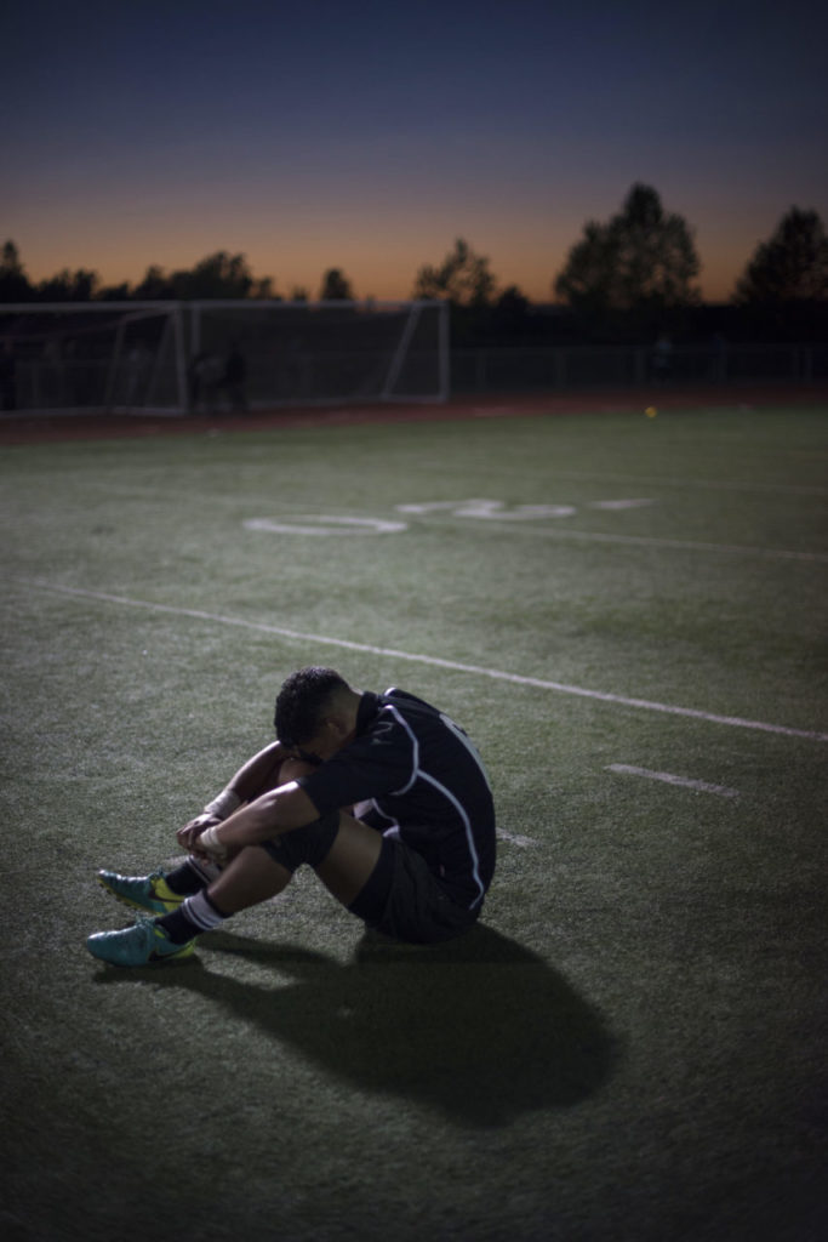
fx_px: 1724
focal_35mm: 50
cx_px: 414
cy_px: 621
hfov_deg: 27.0
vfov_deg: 39.6
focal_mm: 50
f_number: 1.4
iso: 800
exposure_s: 1/800
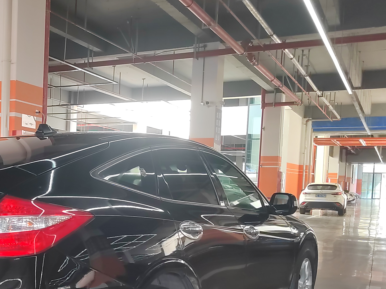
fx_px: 479
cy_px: 213
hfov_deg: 41.1
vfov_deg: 33.0
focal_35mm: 43
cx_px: 53
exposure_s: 1/50
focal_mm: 5.52
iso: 338
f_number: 1.9
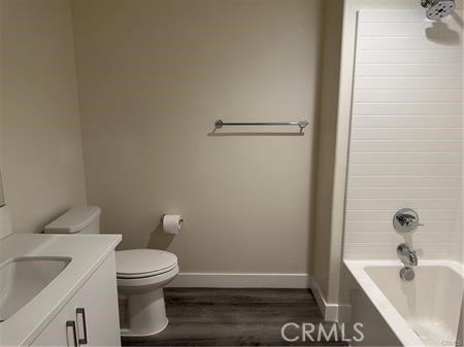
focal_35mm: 24
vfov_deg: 56.8
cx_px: 232
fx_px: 322
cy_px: 174
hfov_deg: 71.6
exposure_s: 1/120
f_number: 1.78
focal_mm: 6.86
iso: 200
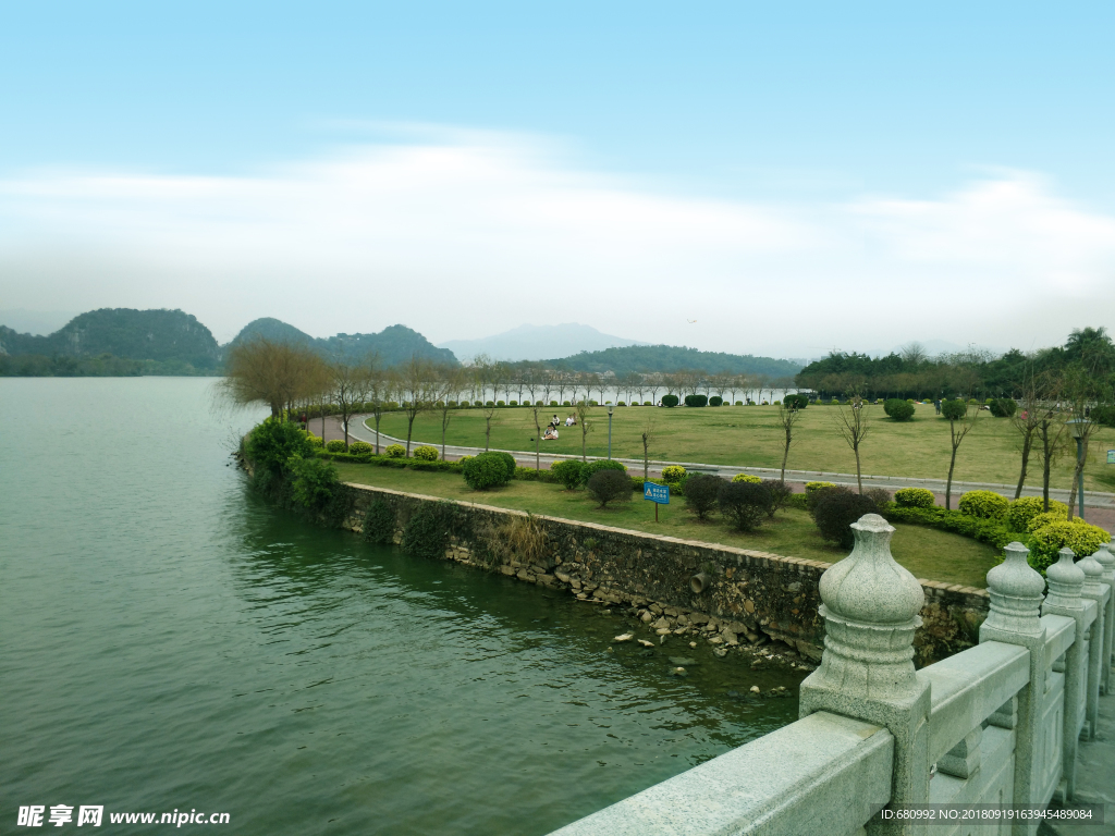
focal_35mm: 22
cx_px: 558
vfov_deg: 61.1
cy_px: 418
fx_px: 709
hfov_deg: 76.4
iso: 50
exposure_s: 1/179
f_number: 2
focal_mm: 3.79
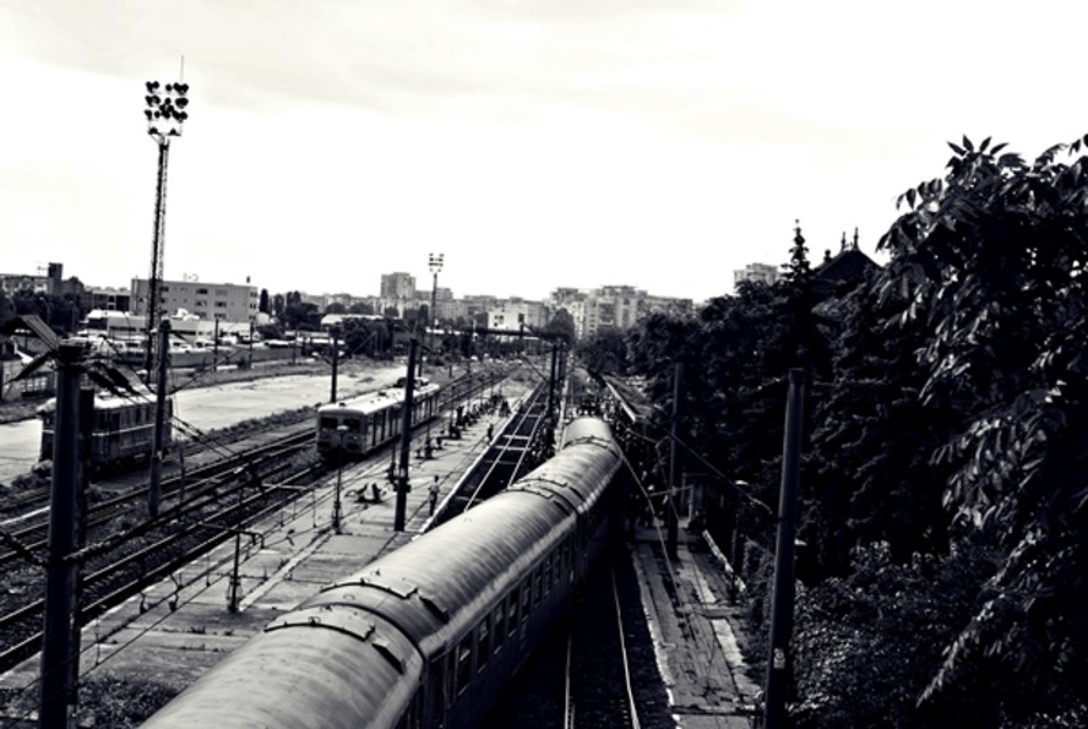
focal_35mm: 60
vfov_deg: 22.7
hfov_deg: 33.4
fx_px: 1816
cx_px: 544
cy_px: 364
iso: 100
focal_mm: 40
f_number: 14
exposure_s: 1/40
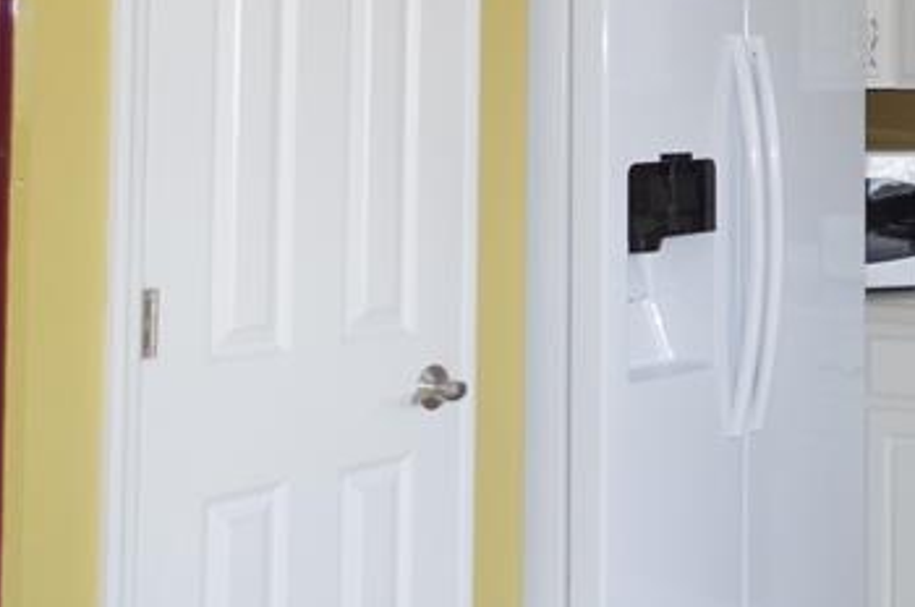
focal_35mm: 84
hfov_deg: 22.4
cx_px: 1091
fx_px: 2131
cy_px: -9
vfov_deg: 15.9
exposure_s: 1/180
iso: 400
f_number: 4
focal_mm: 18
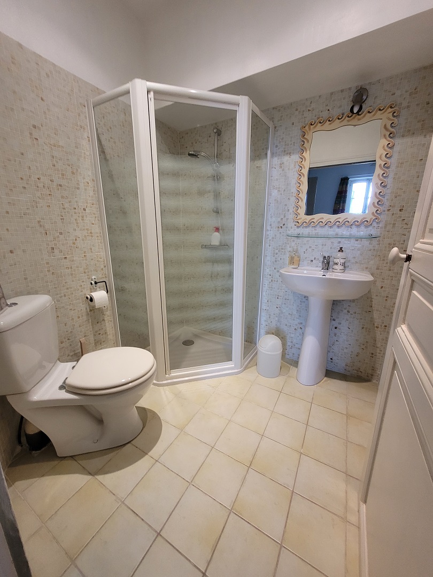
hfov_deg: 89.9
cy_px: 288
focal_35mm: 13
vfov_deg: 106.2
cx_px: 216
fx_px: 217
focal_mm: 1.74
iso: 160
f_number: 2.2
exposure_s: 1/50
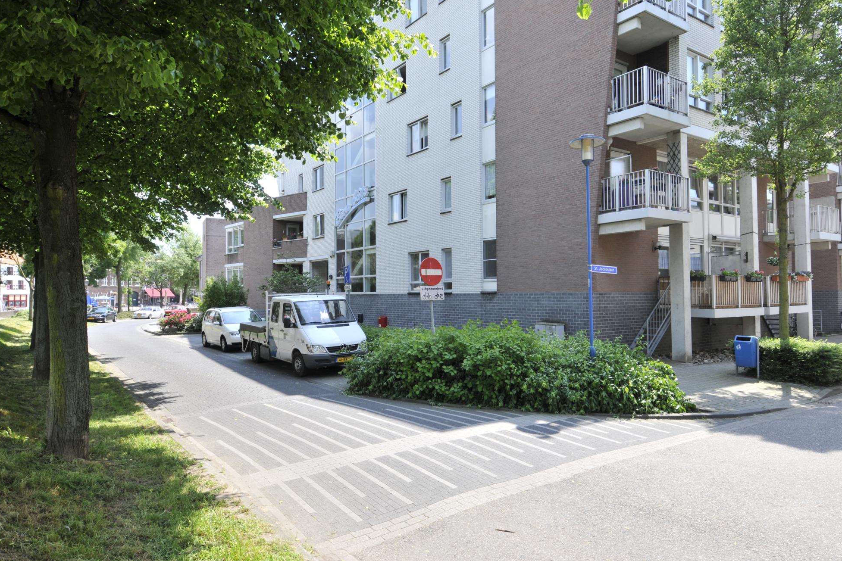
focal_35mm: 22
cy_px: 269
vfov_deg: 57.2
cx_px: 422
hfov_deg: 78.6
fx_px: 515
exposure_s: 1/125
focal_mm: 14
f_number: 9
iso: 200
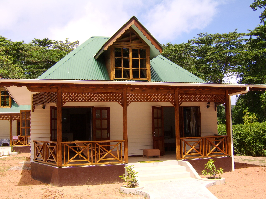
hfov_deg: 58.4
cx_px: 133
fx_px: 238
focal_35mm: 31
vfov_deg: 45.4
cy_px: 100
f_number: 6.7
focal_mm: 8.13
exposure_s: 1/162
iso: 71
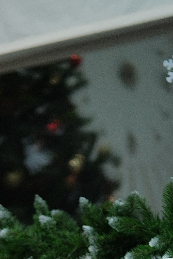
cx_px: 58
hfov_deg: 7.5
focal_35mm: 182
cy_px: 371
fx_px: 1312
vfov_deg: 10.9
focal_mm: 33
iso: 640
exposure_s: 1/125
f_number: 1.6
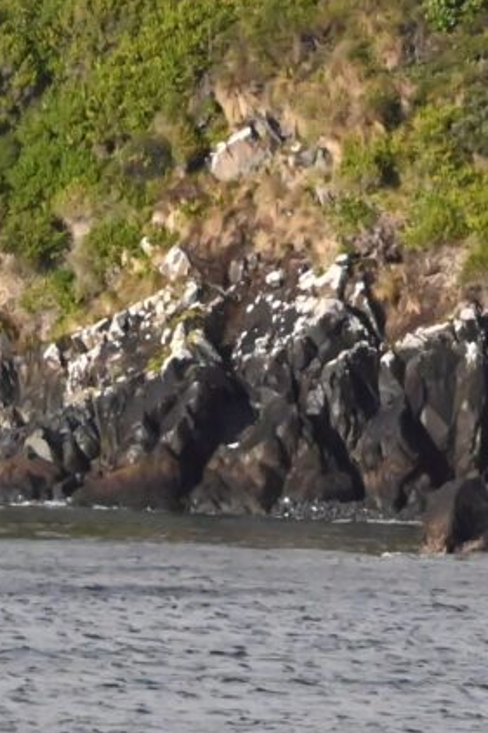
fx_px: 25944
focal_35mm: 1275
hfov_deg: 1.1
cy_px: -397
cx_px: -526
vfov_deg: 1.6
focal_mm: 210
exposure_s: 1/8000
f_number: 8
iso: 6400
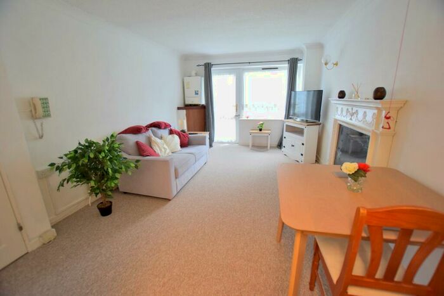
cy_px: 148
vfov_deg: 77.4
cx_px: 222
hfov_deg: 100.4
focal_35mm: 15
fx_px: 185
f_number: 3.5
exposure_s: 1/60
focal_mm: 10
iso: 1600
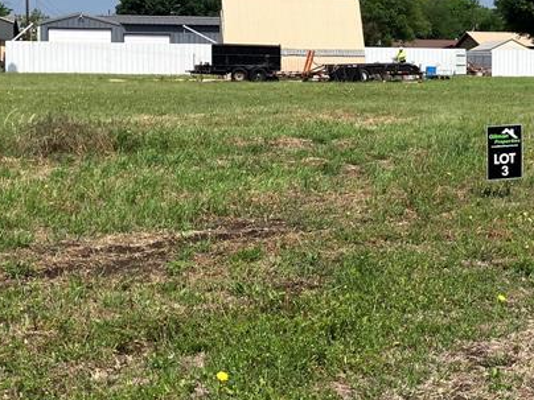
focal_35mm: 71
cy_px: 135
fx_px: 1095
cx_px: 492
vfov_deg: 20.7
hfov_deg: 26.4
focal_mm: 3.99
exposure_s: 1/2315
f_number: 1.8
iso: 32
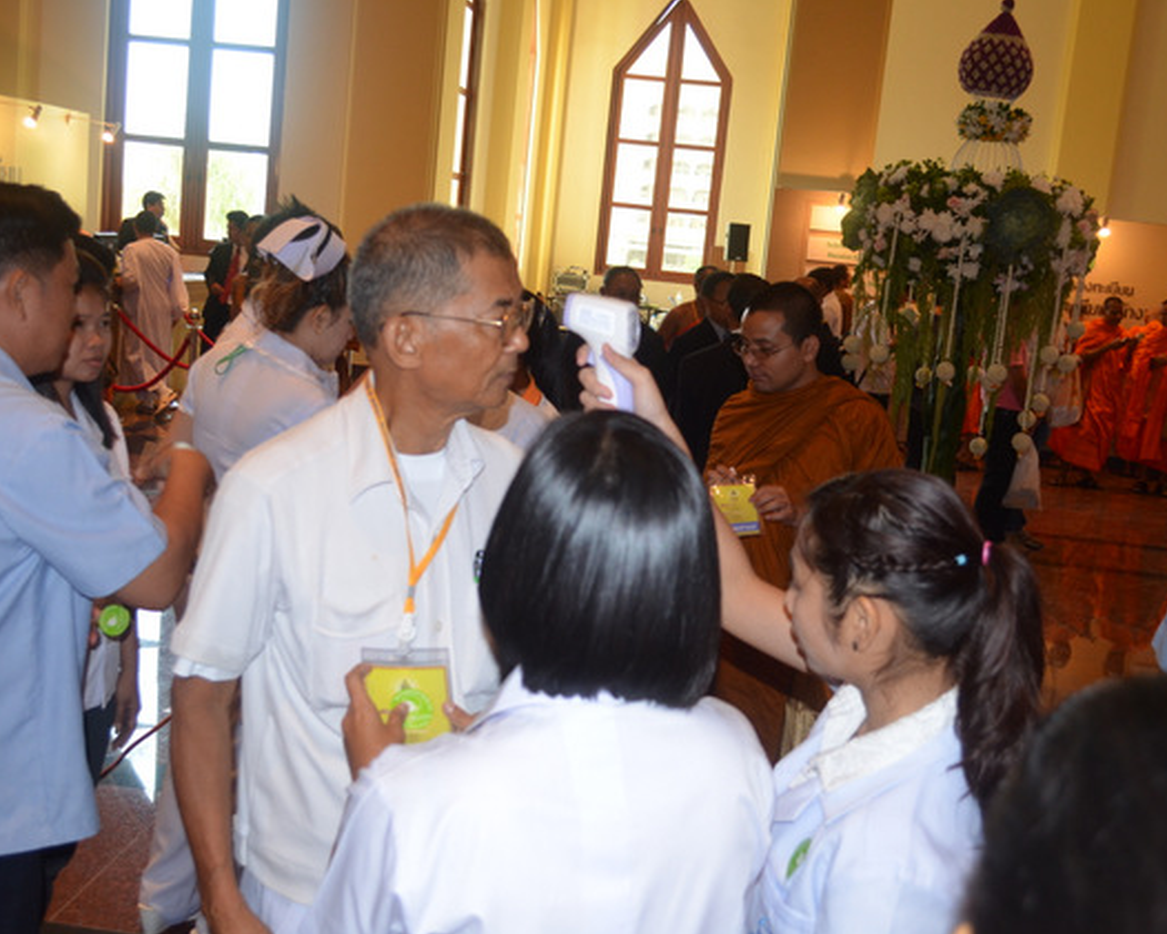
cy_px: 468
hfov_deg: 44.8
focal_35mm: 41
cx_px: 597
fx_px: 1416
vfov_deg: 36.5
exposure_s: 1/60
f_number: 4
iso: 800
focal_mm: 24
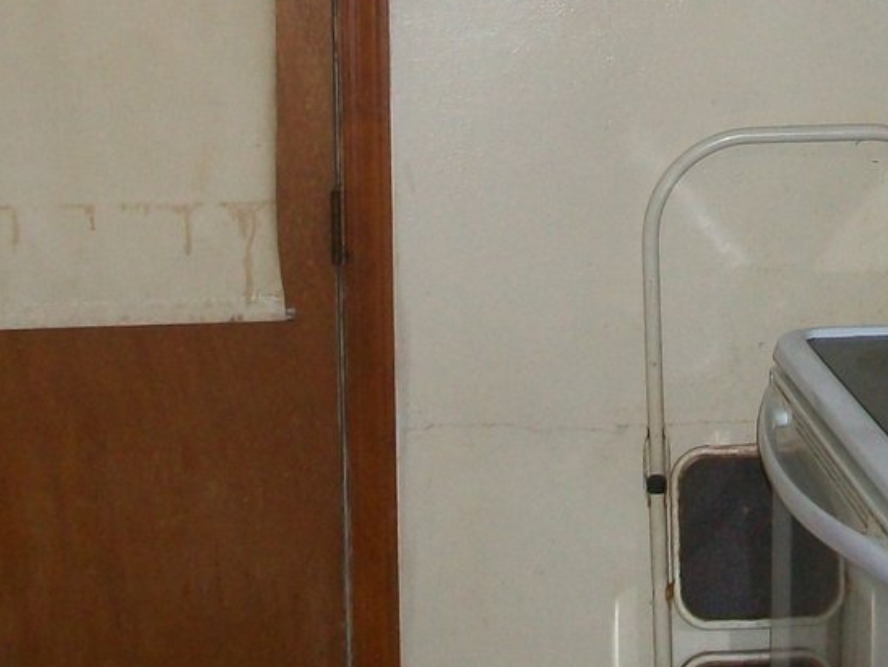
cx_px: 752
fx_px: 2413
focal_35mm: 94
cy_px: -114
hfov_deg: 20.5
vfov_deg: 15.2
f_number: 2.8
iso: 120
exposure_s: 1/60
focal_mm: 5.7
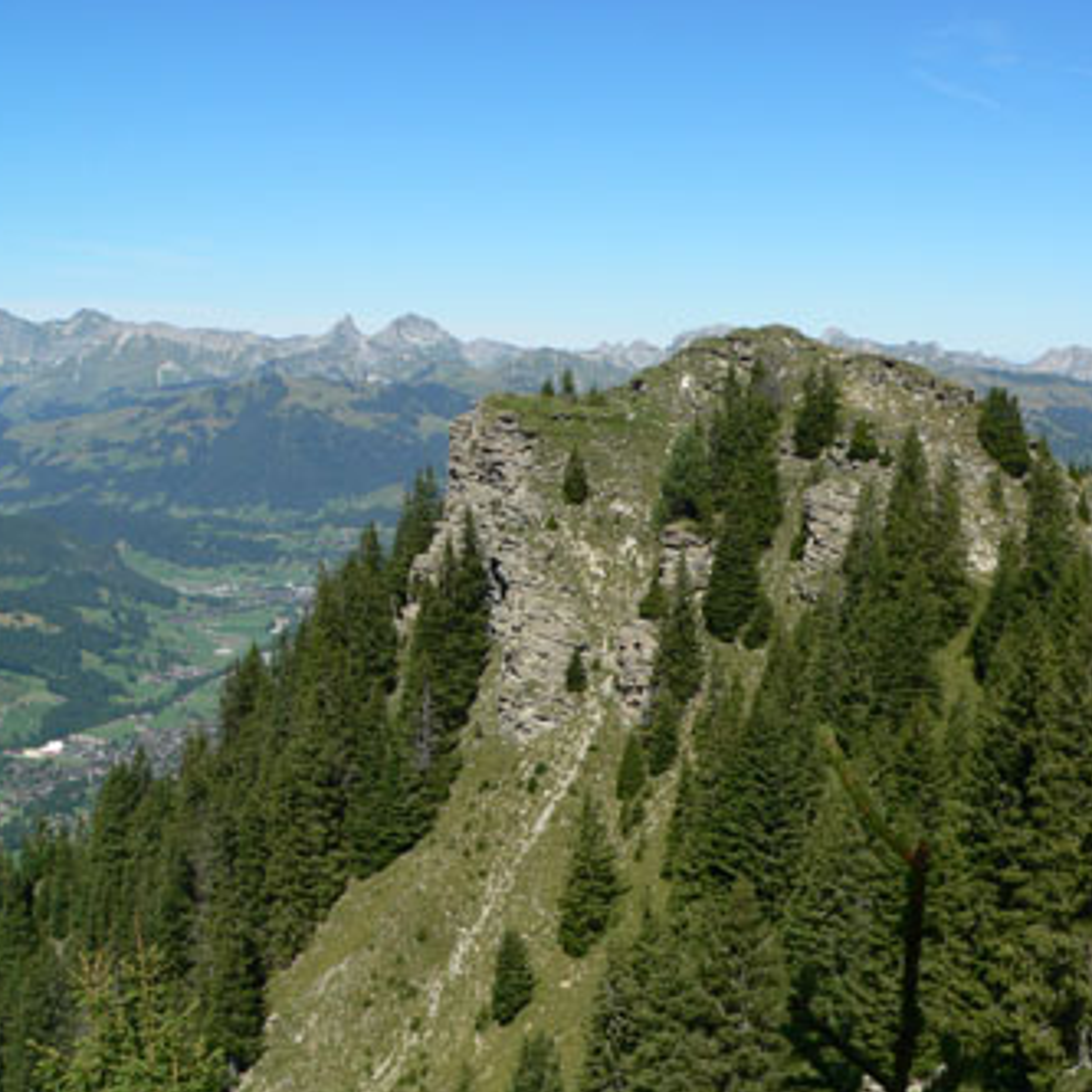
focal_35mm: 43
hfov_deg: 38.9
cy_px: 548
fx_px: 1535
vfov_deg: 39.2
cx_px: 689
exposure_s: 1/500
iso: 80
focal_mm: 6
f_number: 4.6
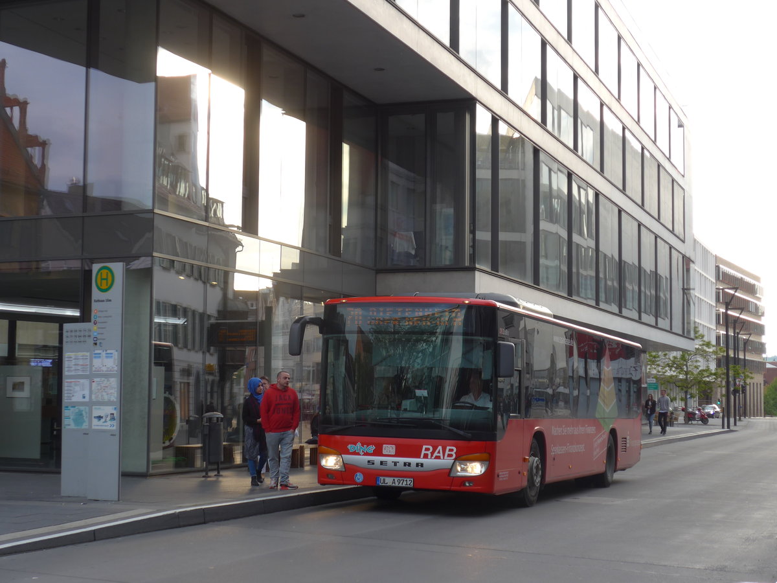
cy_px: 292
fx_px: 1392
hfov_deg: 31.2
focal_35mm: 62
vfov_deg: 23.7
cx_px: 388
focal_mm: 12.7
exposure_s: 1/125
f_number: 3.7
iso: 80
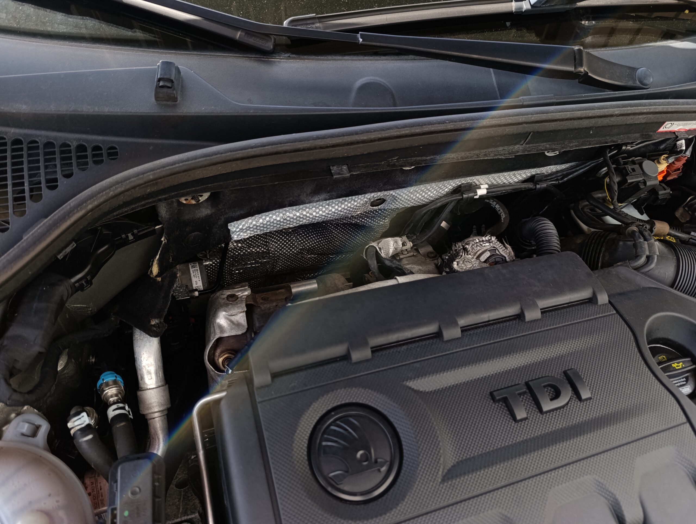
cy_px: 262
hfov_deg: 73.8
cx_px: 348
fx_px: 463
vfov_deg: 59.0
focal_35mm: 23
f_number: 1.6
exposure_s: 1/103
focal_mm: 6.14
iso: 50
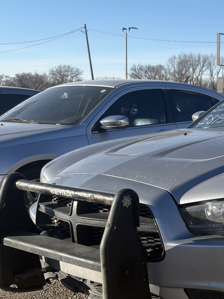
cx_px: 267
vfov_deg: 30.6
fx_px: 544
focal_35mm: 63
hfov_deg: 21.6
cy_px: 192
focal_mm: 5.96
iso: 50
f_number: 1.6
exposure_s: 1/2364
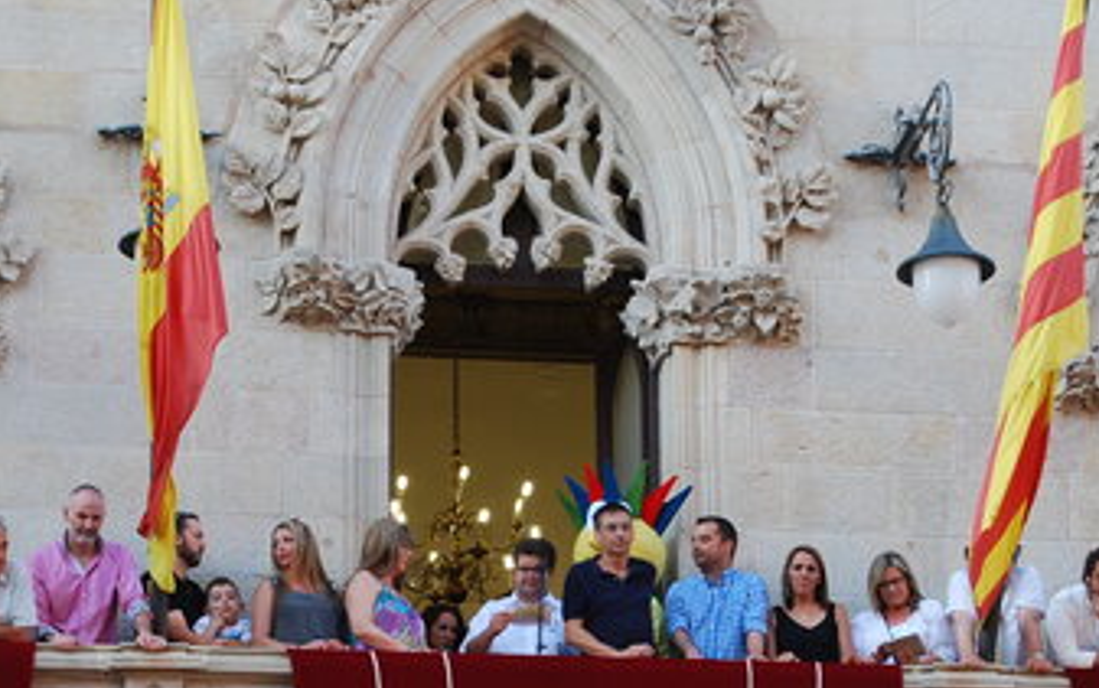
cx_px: 512
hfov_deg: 13.1
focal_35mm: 160
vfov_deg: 8.2
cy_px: 590
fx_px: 4794
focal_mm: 55
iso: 200
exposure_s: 1/60
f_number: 5.6
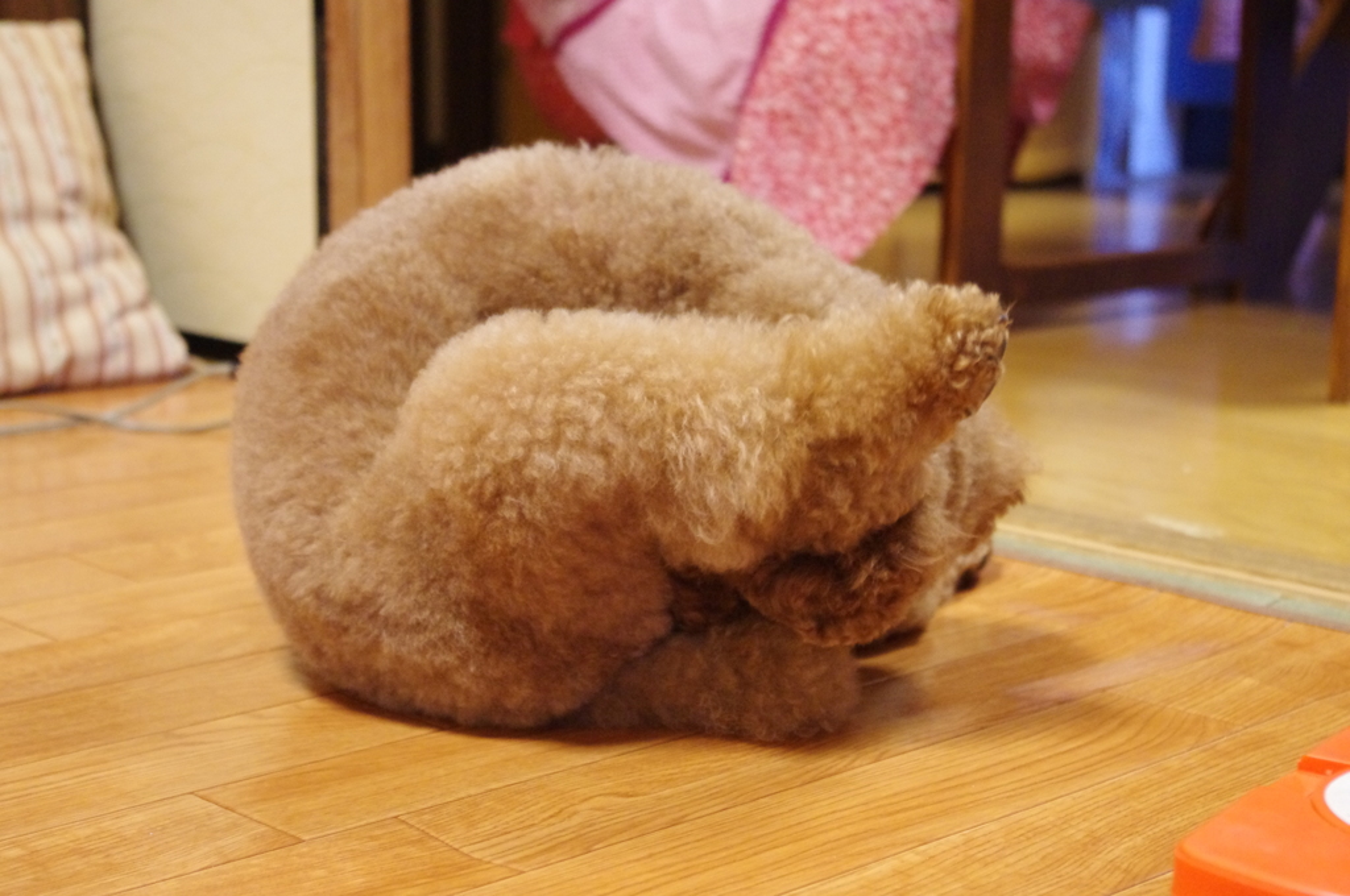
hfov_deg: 31.5
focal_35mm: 64
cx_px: 675
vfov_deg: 21.2
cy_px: 448
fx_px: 2397
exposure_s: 1/40
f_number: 4.5
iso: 3200
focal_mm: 42.5
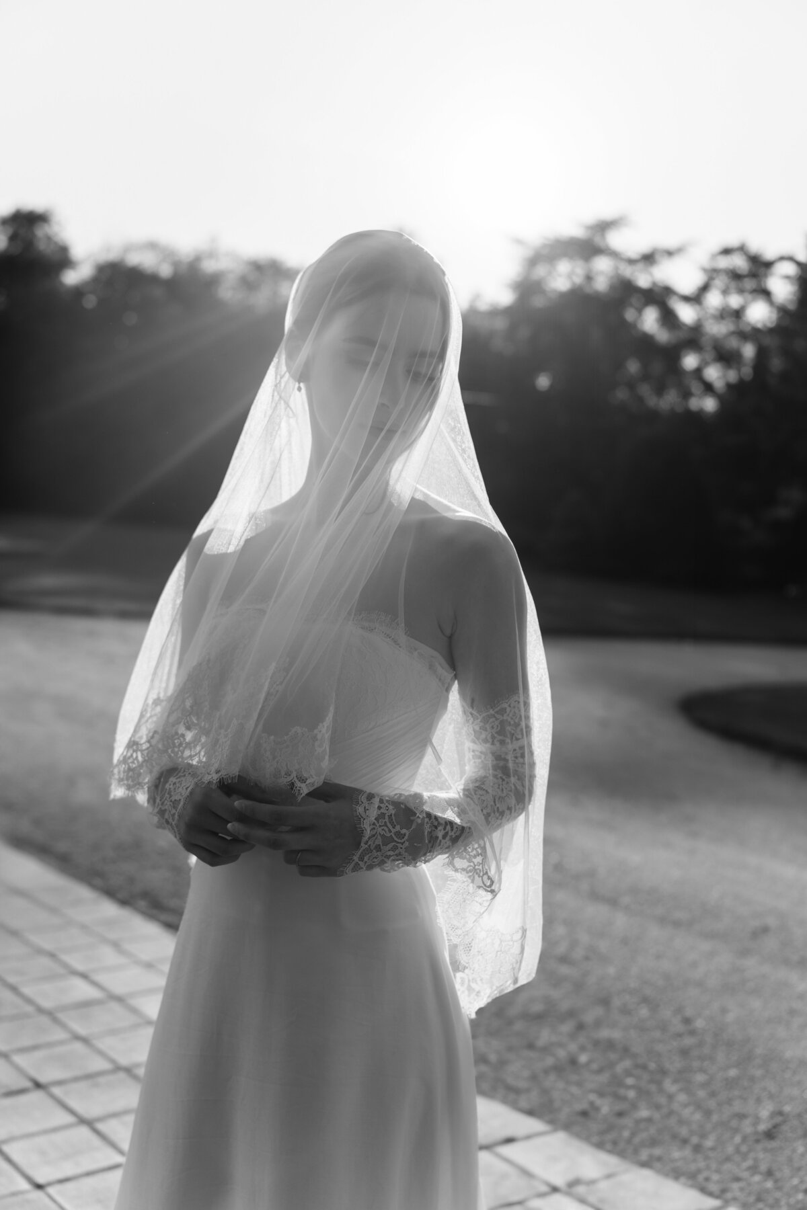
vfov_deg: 50.7
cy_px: 605
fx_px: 1278
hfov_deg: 35.1
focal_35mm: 38
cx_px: 404
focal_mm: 38
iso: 100
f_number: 2.8
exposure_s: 1/2500
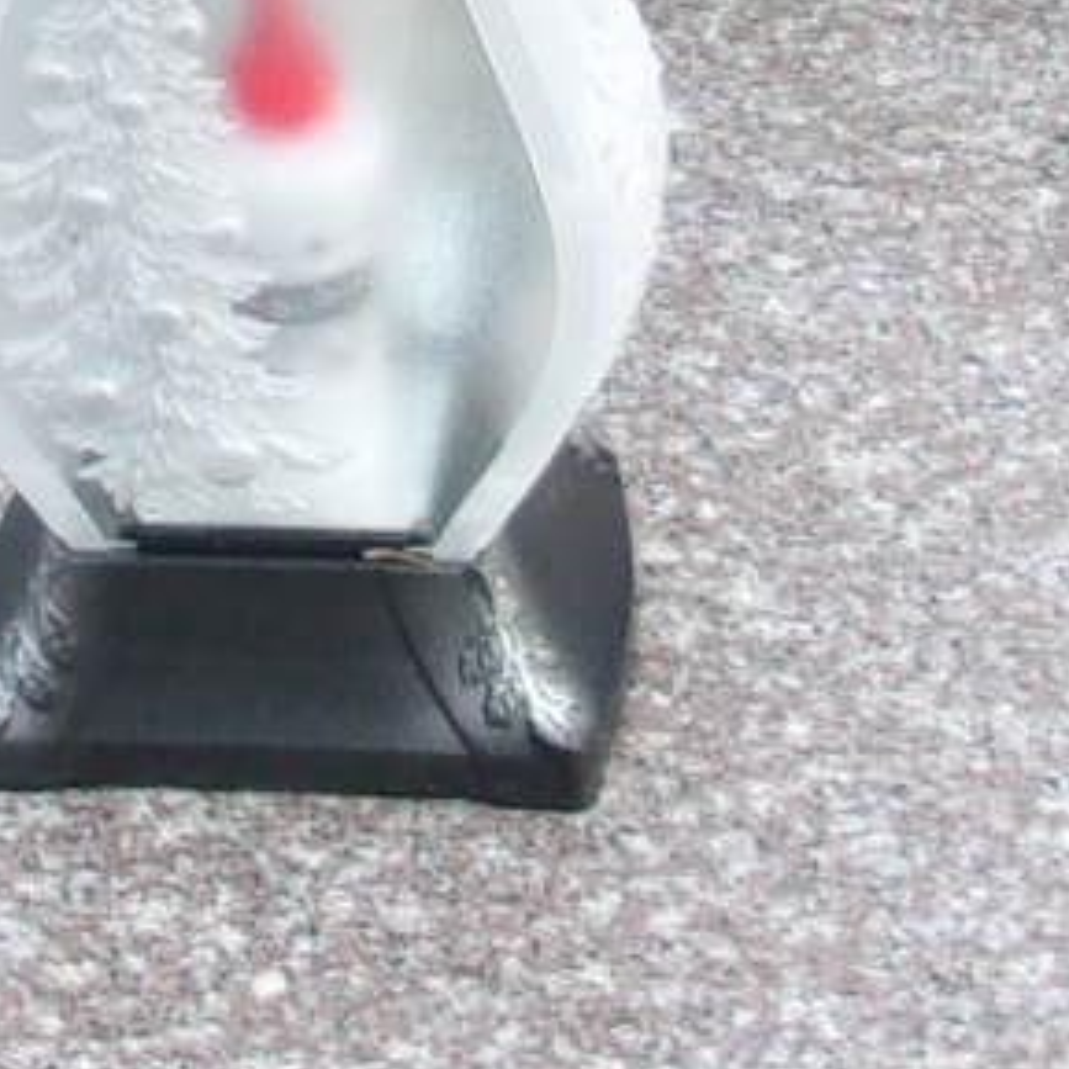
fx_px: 5905
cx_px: 196
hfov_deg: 10.3
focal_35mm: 169
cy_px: -370
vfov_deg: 10.1
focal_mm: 4.9
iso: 80
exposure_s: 1/120
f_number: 3
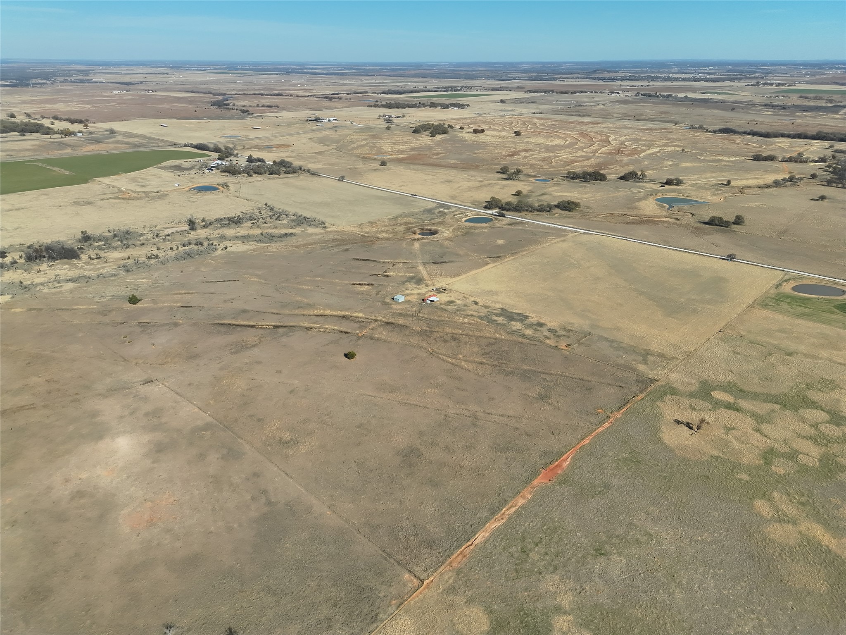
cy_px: 318
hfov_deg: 71.6
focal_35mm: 24
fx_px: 587
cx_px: 423
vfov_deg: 56.8
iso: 150
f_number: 1.7
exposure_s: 1/5000
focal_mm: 6.72
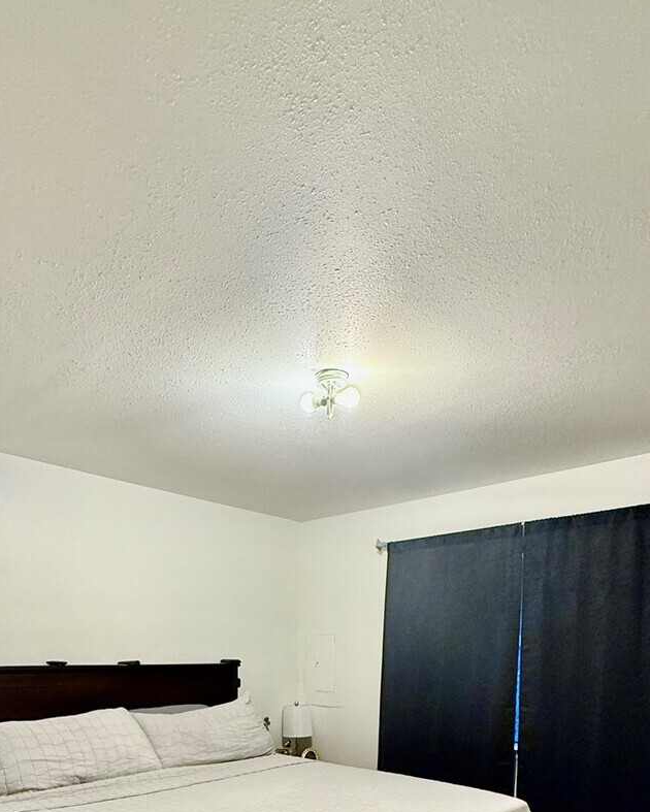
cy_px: 685
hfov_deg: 56.5
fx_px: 601
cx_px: 274
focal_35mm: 25
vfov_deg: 60.7
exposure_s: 1/60
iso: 320
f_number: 2.2
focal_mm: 2.22
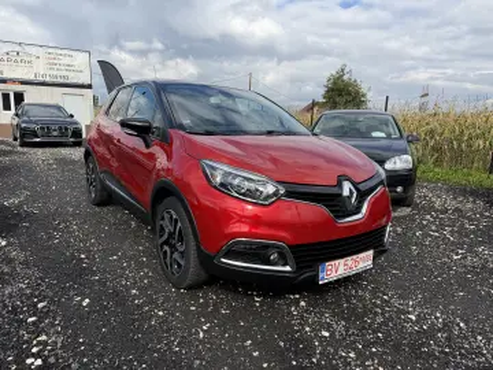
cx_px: 246
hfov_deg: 71.6
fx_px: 342
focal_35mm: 24
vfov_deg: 56.8
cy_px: 185
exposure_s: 1/3145
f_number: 1.78
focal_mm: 6.76
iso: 80
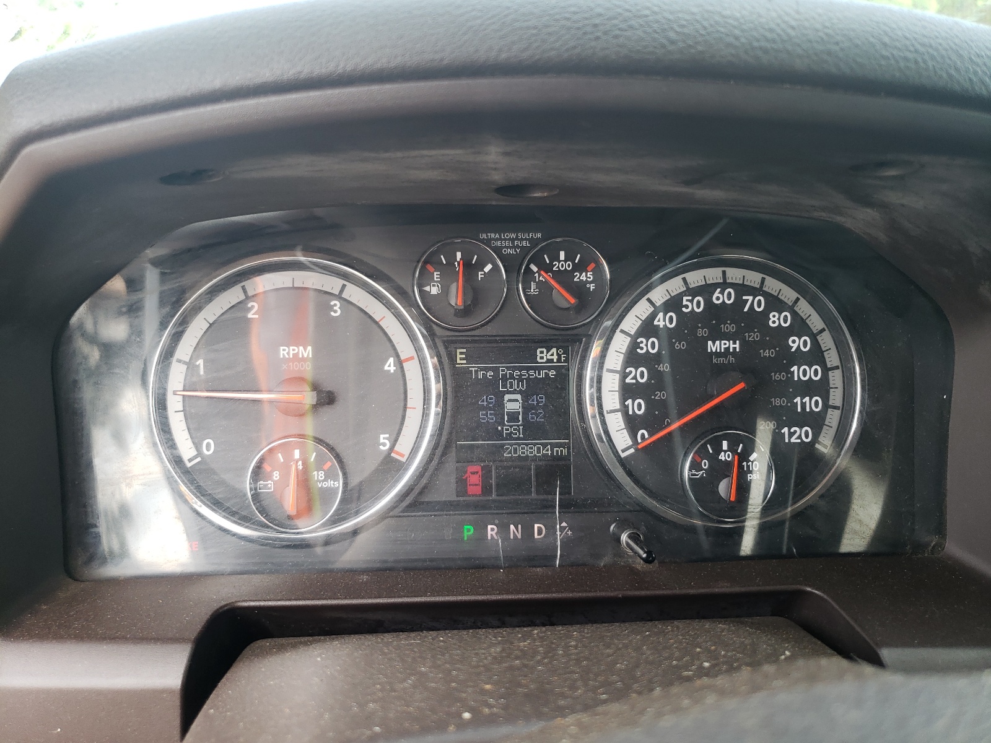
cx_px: 496
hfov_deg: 67.3
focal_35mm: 26
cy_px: 372
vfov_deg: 53.1
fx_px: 744
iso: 54
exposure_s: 1/120
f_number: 1.5
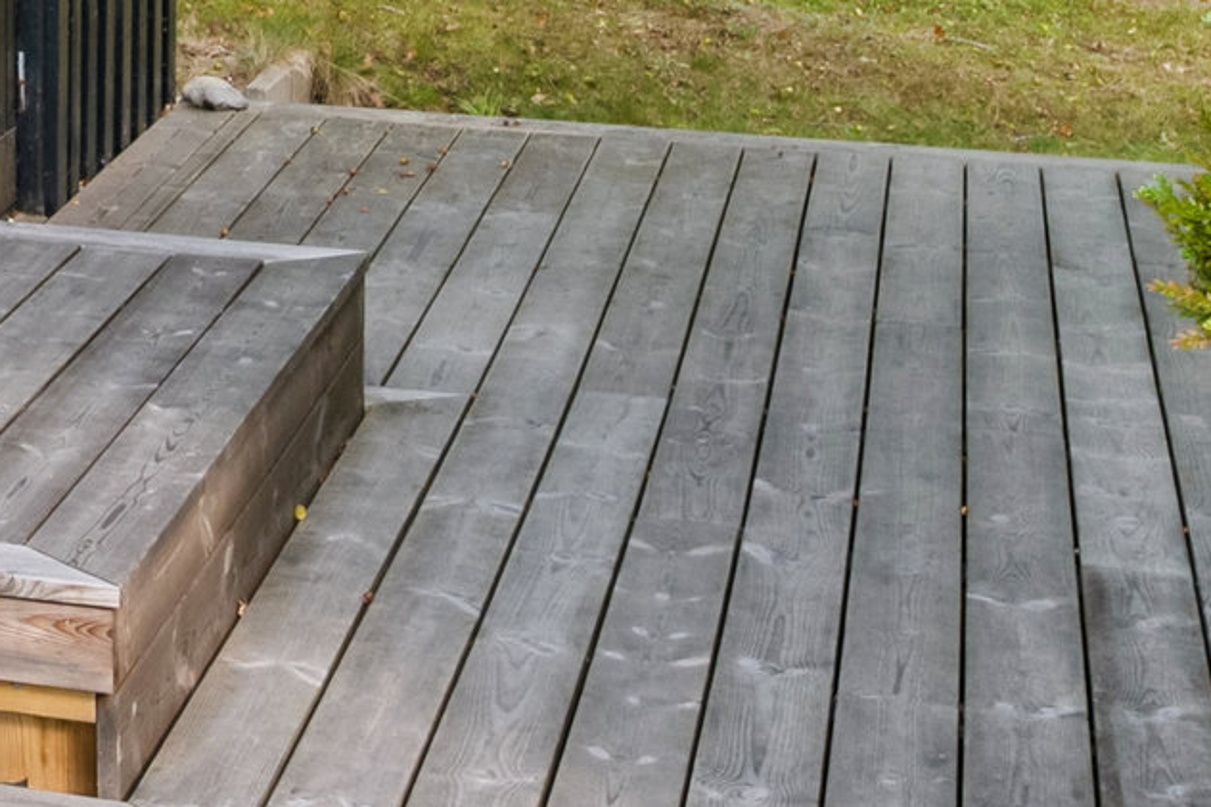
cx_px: -985
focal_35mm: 116
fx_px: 3913
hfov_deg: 15.2
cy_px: -629
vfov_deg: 11.0
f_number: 8
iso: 200
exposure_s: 1/200
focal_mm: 24.5
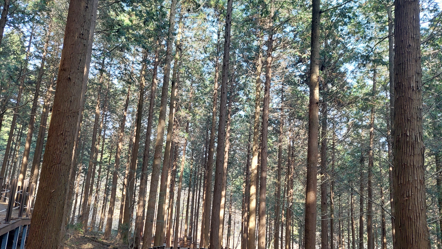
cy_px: 160
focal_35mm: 28
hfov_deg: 67.9
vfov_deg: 41.1
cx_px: 216
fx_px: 328
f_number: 1.8
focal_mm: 5.23
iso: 100
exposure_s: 1/60
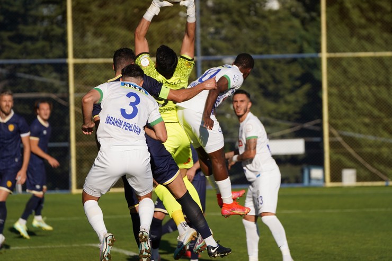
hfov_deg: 7.6
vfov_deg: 5.1
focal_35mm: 271
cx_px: 196
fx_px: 2950
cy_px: 130
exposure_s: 1/2000
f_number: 5.6
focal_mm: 271
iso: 320
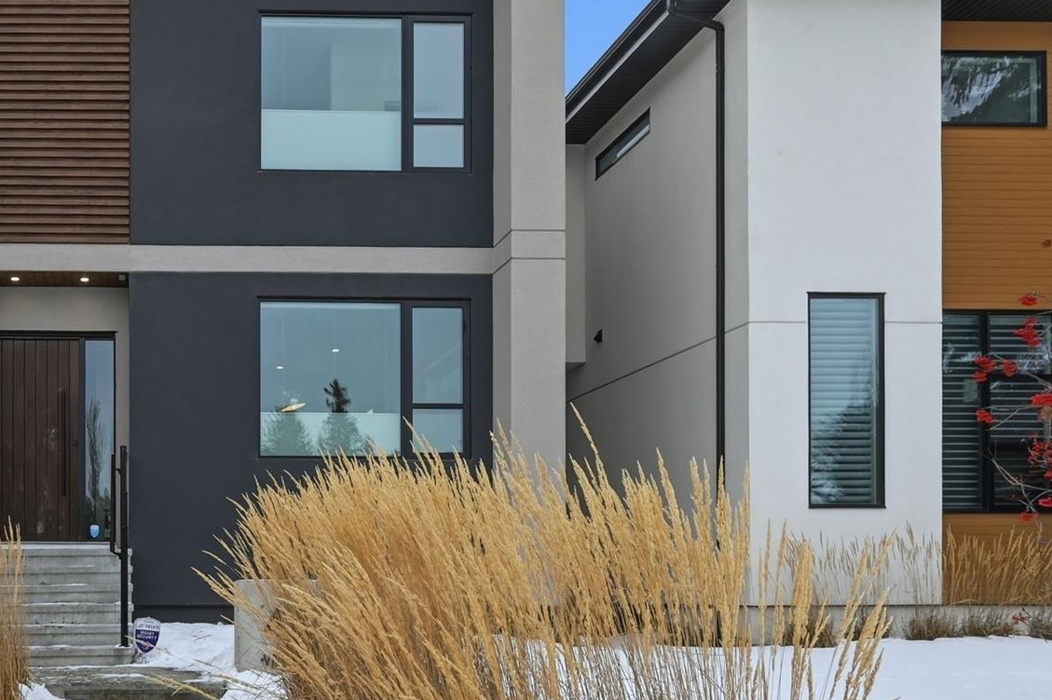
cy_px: 563
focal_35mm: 31
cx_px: 149
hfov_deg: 54.3
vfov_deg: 40.5
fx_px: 905
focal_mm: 14
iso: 100
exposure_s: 1/640
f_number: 8
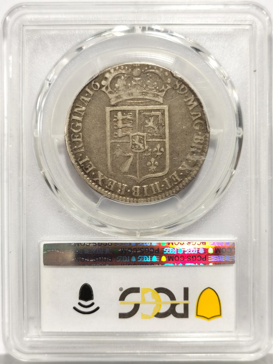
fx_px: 568
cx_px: 136
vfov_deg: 35.5
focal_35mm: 54
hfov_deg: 27.0
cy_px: 182
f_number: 16
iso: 125
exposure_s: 1/100
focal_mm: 5.56
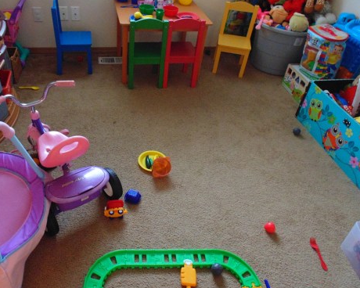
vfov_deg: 51.5
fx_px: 298
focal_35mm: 28
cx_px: 144
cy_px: 132
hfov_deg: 61.7
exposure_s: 1/8
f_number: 3.1
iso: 400
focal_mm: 4
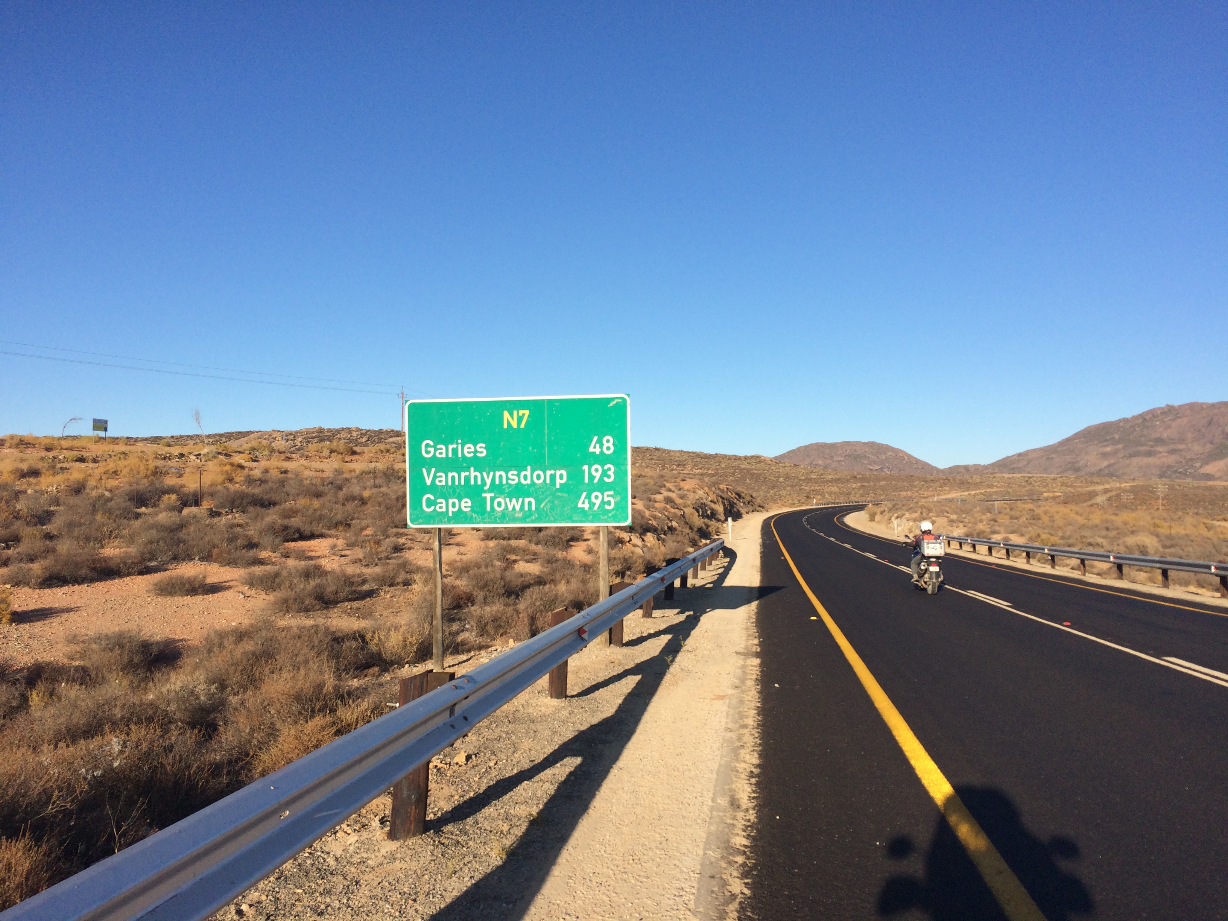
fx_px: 1029
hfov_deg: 61.7
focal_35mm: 29
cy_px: 460
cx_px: 614
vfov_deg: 48.2
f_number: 2.2
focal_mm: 4.15
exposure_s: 1/2564
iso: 32
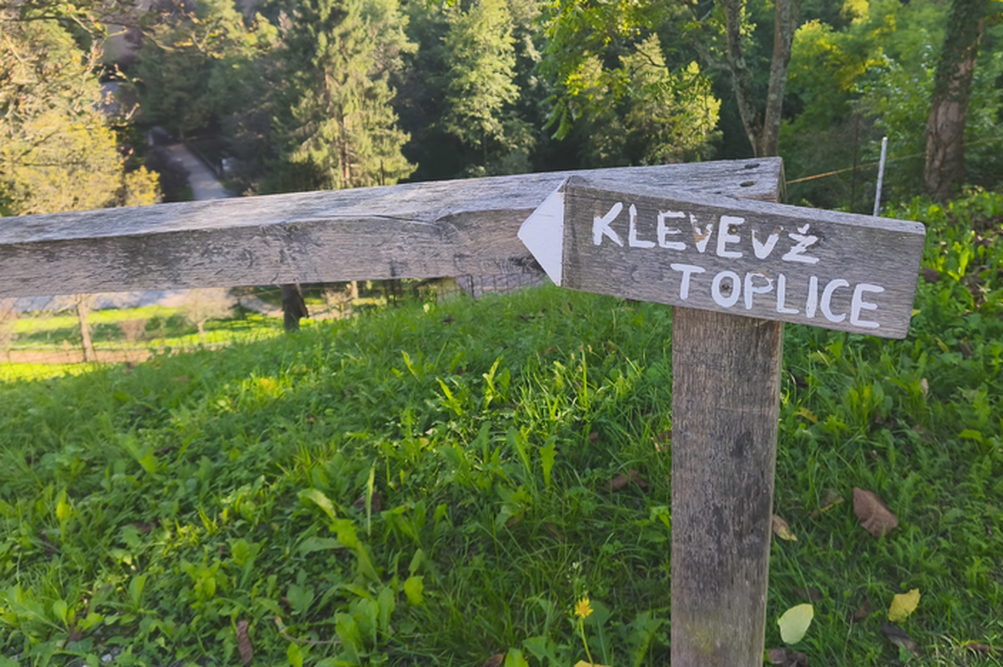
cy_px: 187
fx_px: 891
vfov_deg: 40.2
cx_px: 596
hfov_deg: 58.3
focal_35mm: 32
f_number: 1.7
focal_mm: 5.35
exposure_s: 1/445
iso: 80
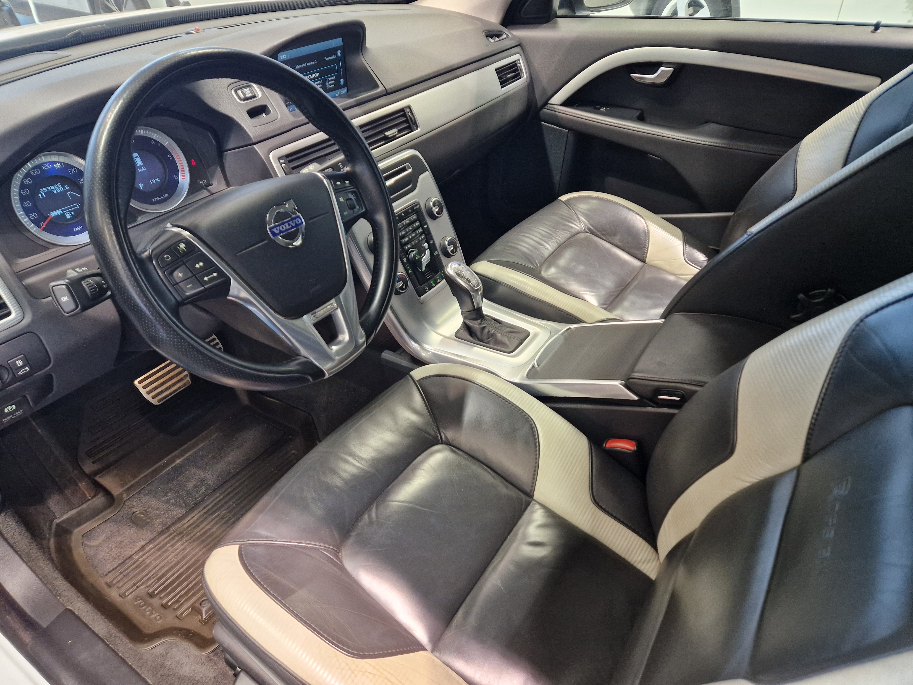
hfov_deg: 73.9
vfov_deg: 58.9
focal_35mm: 23
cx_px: 456
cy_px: 342
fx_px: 607
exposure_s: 1/100
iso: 400
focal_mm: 5.4
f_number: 1.8
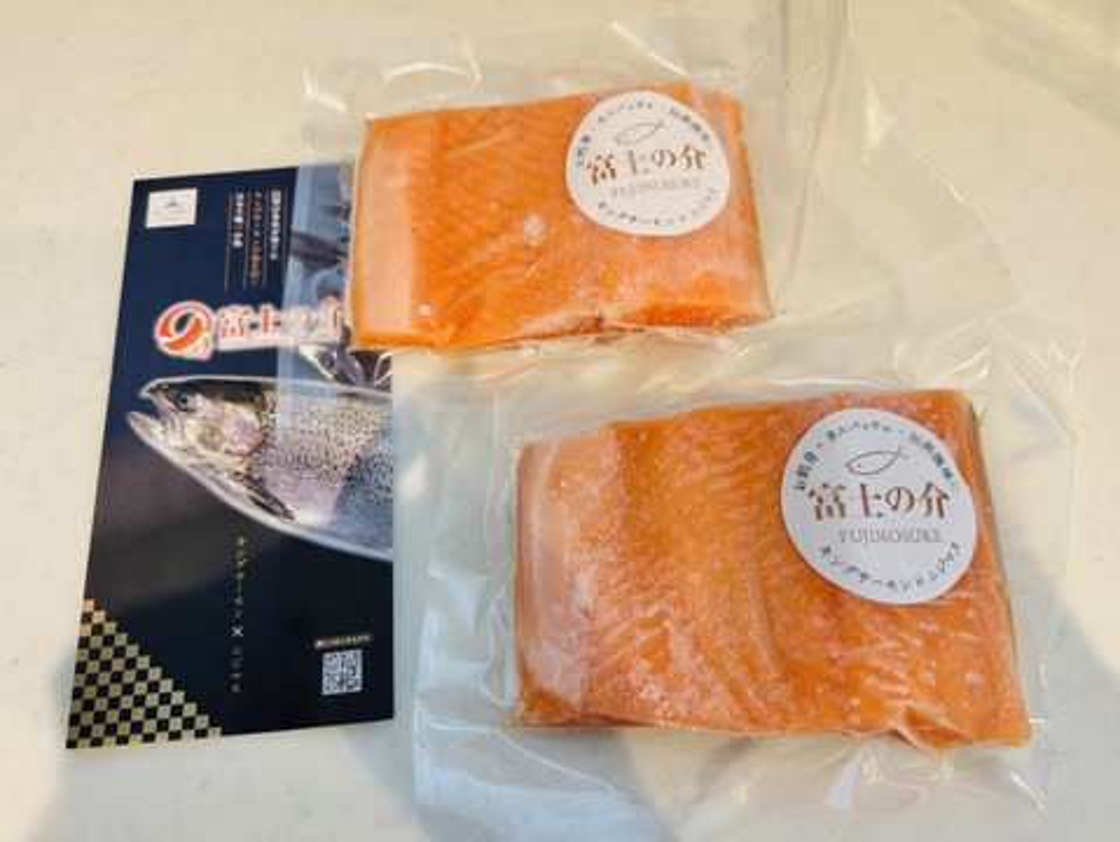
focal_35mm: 24
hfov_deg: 71.6
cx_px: 560
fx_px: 777
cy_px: 421
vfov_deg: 56.9
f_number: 1.78
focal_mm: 6.76
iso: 160
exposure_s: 1/50
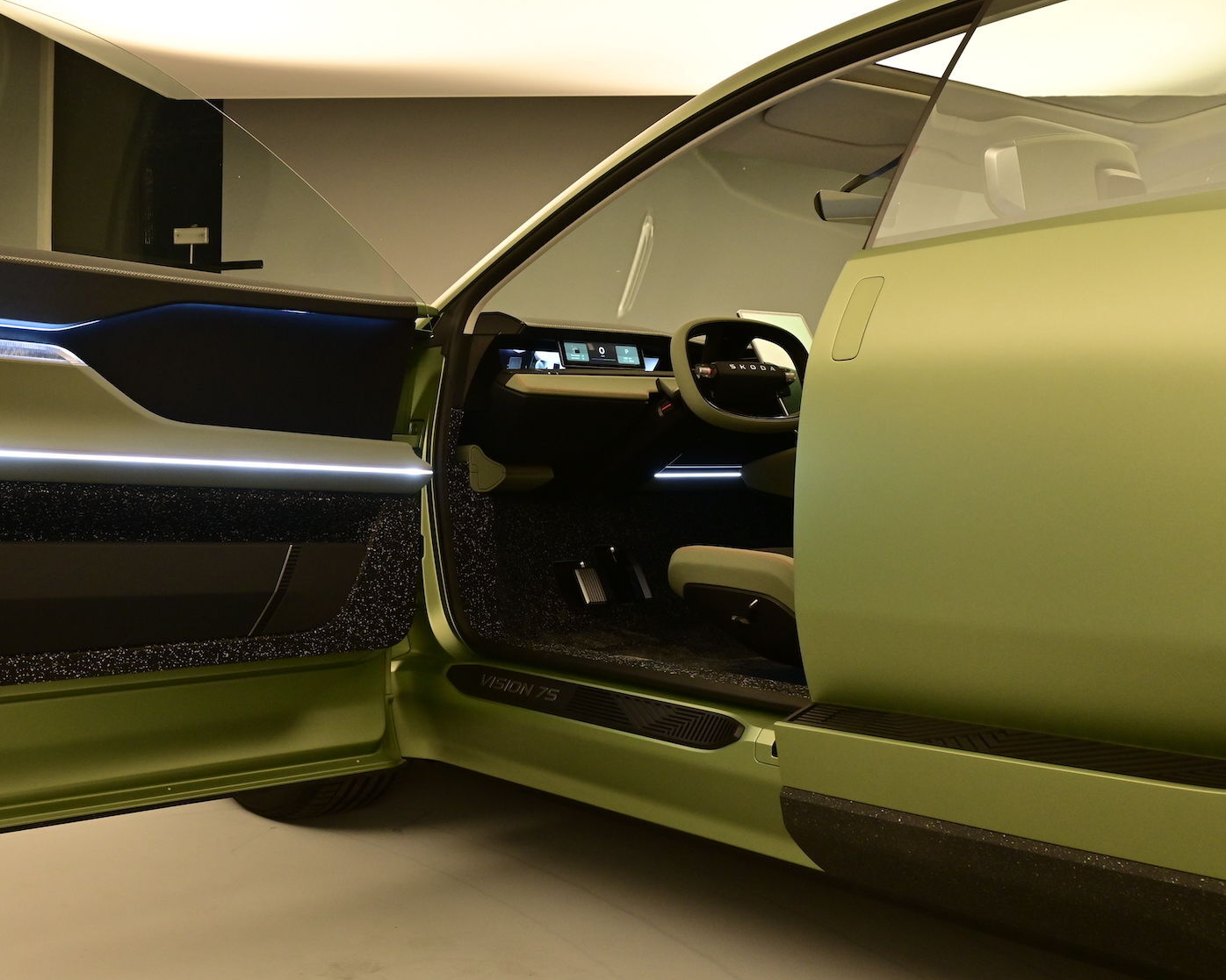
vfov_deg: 36.7
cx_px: 400
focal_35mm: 41
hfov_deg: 44.4
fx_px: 1475
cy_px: 419
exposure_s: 1/30
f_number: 6.3
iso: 640
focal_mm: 21
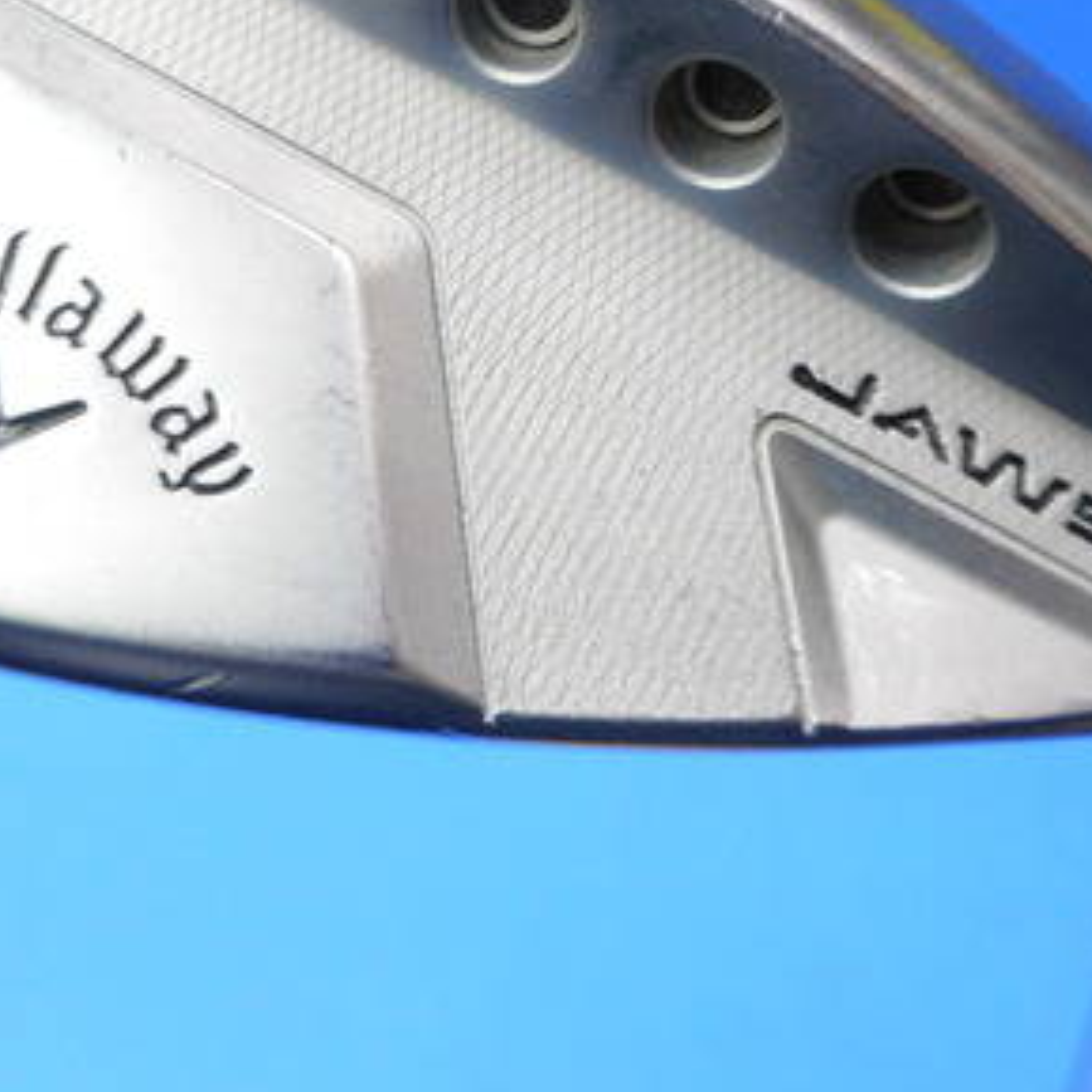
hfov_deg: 34.7
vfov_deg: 34.0
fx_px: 1749
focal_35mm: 49
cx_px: 510
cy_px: 283
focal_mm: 4.5
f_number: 3.7
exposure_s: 1/30
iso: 140
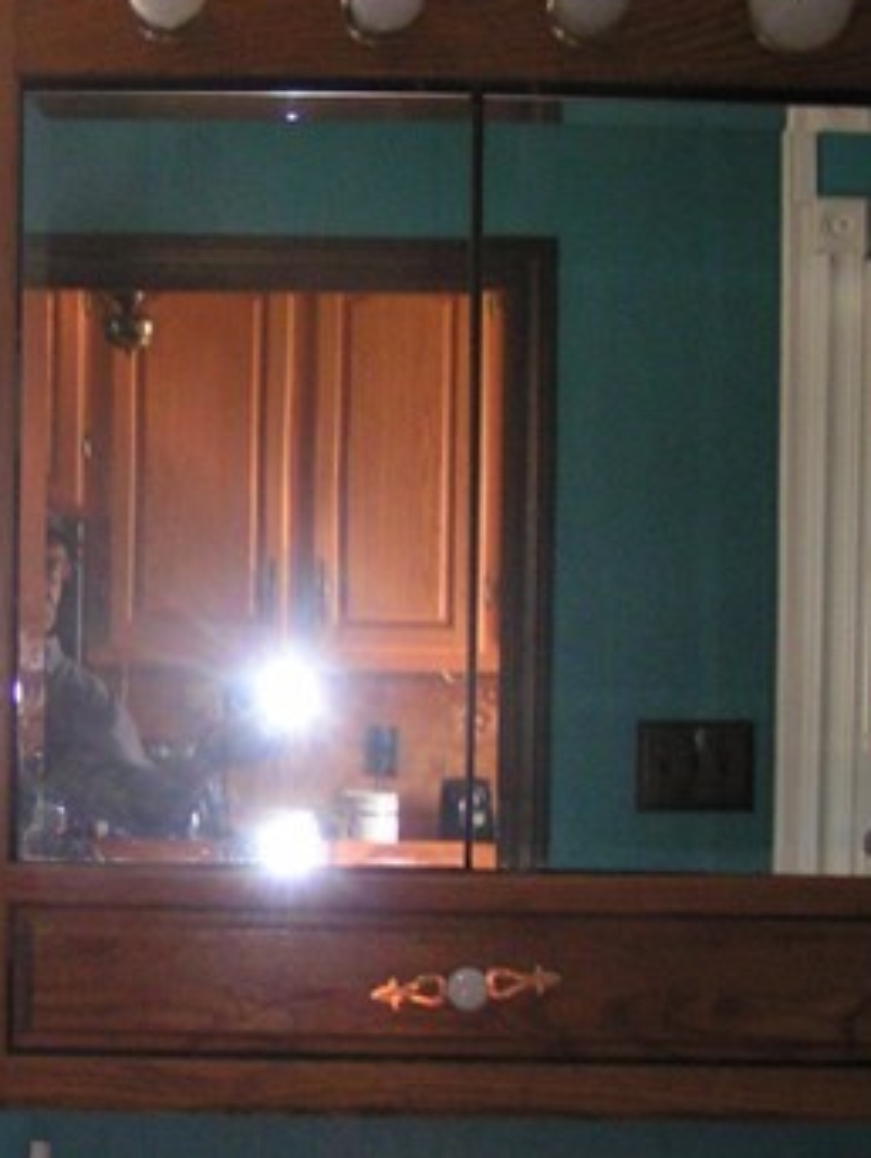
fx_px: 2846
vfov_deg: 22.9
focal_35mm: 85
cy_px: 814
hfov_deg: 17.2
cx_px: 159
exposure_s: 1/40
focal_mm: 5.8
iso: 200
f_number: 2.8
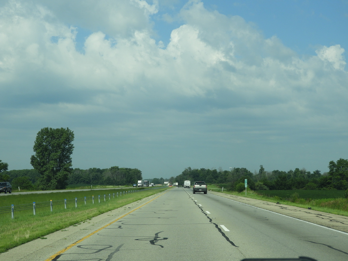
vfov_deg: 21.0
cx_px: 174
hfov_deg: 27.8
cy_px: 130
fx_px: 704
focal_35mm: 70
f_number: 4.5
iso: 100
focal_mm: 12.5
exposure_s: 1/800
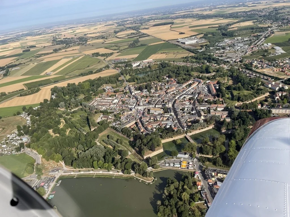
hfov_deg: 67.3
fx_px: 218
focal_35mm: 26
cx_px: 145
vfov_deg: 53.1
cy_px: 108
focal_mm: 4.2
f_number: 1.6
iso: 32
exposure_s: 1/2020
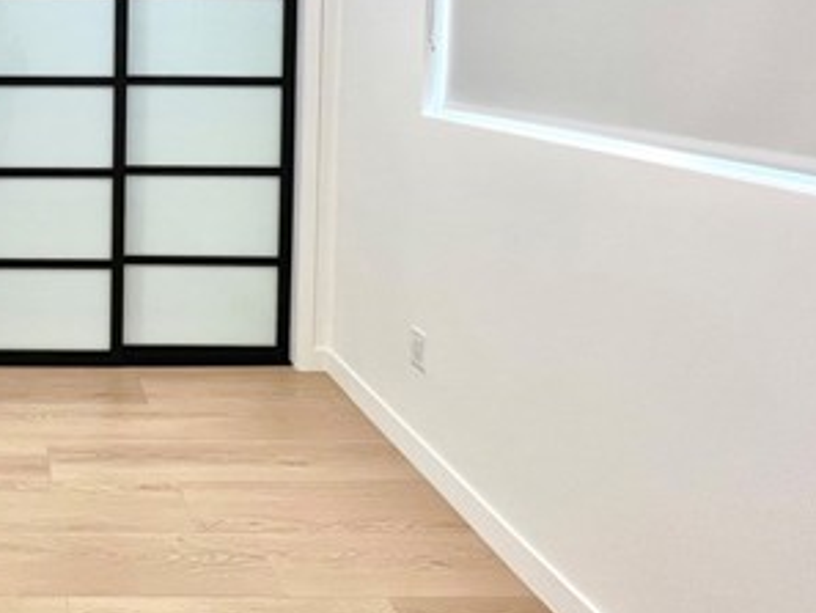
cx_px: 8
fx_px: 660
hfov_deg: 51.5
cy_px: 52
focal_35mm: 28
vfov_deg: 44.8
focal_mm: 1.57
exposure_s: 1/120
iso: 160
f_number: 1.8
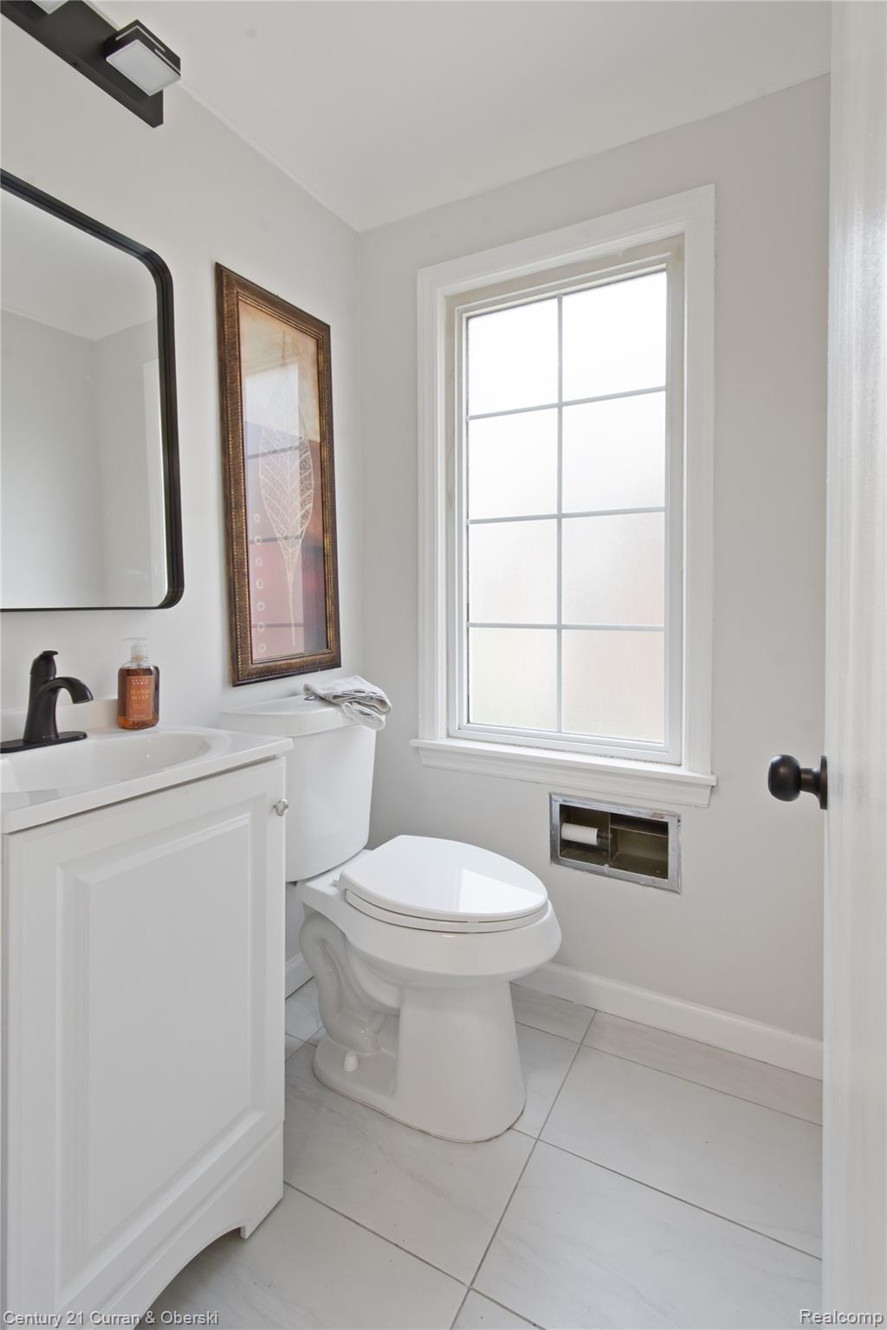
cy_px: 665
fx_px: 554
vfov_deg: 100.4
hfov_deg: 77.3
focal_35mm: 15
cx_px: 444
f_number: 11
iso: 800
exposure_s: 1/4
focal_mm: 10
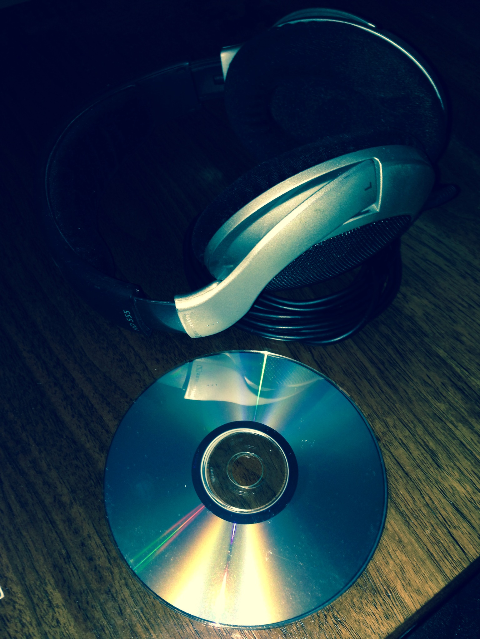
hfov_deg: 42.9
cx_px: 240
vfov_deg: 55.4
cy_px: 320
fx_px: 610
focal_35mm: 33
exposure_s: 1/23
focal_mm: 4.12
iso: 50
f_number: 2.4
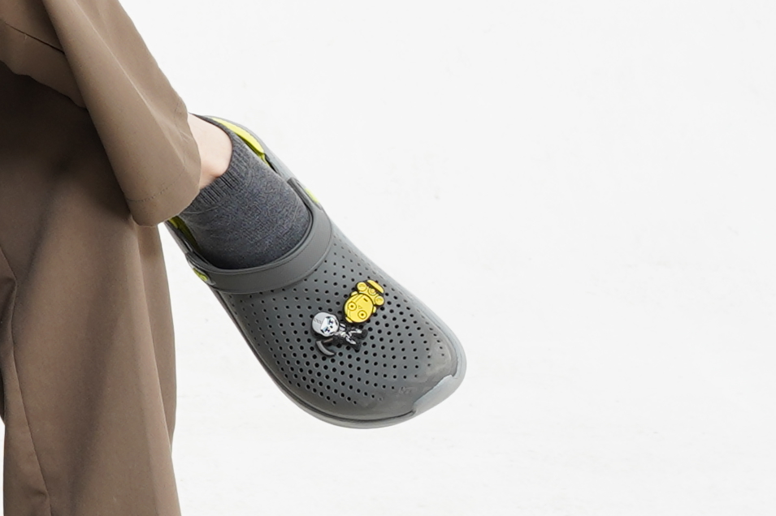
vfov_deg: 4.4
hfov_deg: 6.2
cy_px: -424
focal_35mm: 309
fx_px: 6650
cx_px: -1424
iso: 160
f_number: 11
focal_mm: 49.1
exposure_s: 1/160
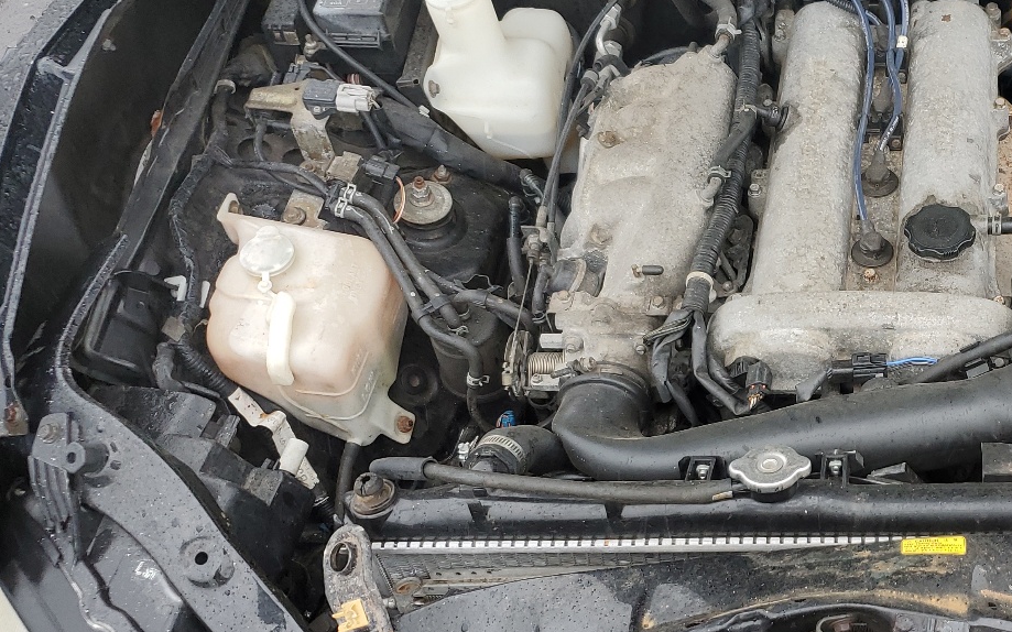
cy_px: 370
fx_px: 1324
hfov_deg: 39.3
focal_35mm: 48
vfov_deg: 26.8
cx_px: 879
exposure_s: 1/147
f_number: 1.5
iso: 50
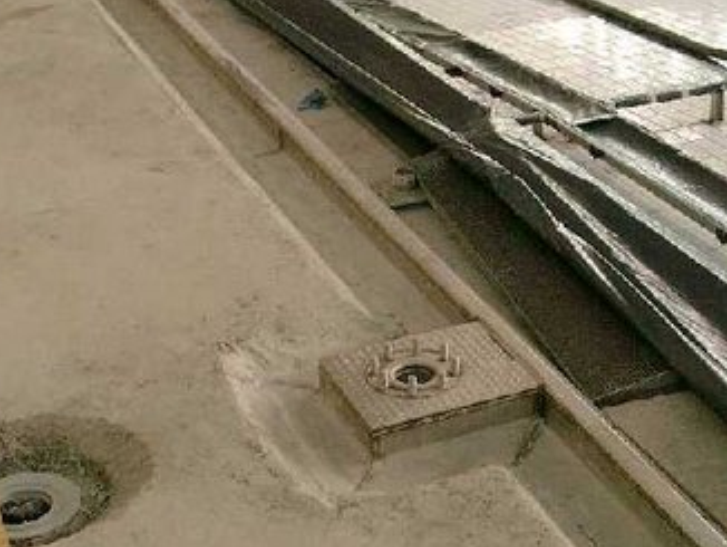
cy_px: 342
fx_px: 1429
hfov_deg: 28.5
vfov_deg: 21.6
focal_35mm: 68
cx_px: 348
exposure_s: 1/125
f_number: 2.6
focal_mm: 7.6
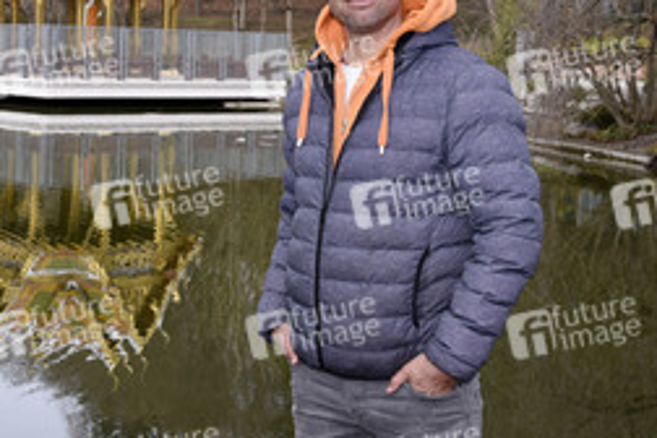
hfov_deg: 28.7
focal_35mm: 68
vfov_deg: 19.9
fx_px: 1241
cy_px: 133
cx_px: 87
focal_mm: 38
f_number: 9
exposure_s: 1/160
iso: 250
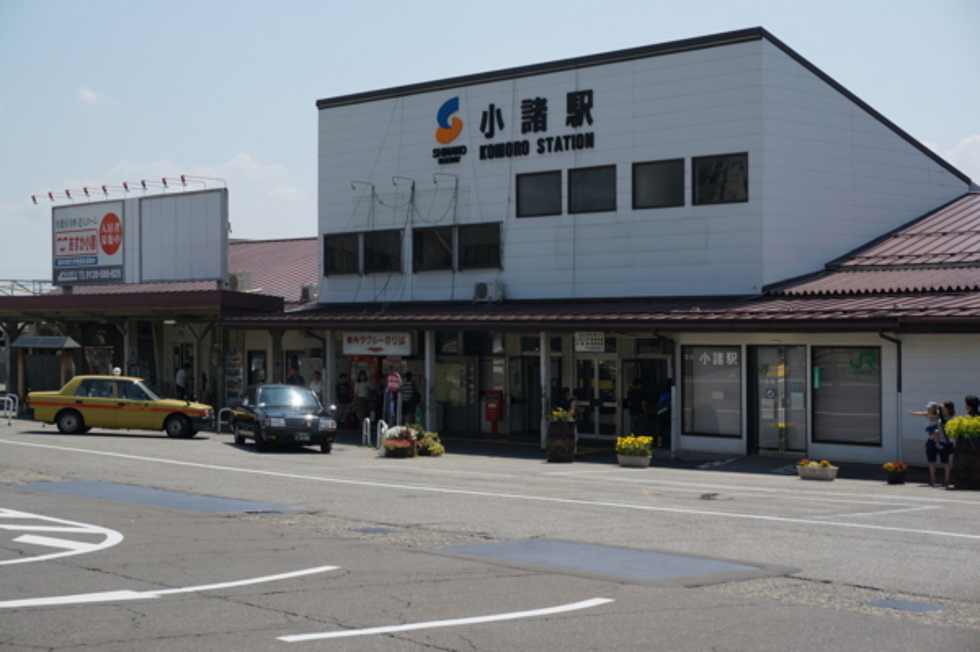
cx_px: 490
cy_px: 326
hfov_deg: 35.1
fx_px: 1550
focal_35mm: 57
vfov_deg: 23.7
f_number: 9
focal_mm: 38
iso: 100
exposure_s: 1/250
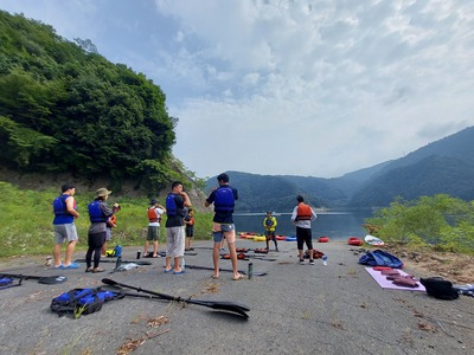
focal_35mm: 13
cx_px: 237
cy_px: 178
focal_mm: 1.74
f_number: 2.2
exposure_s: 1/2149
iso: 50
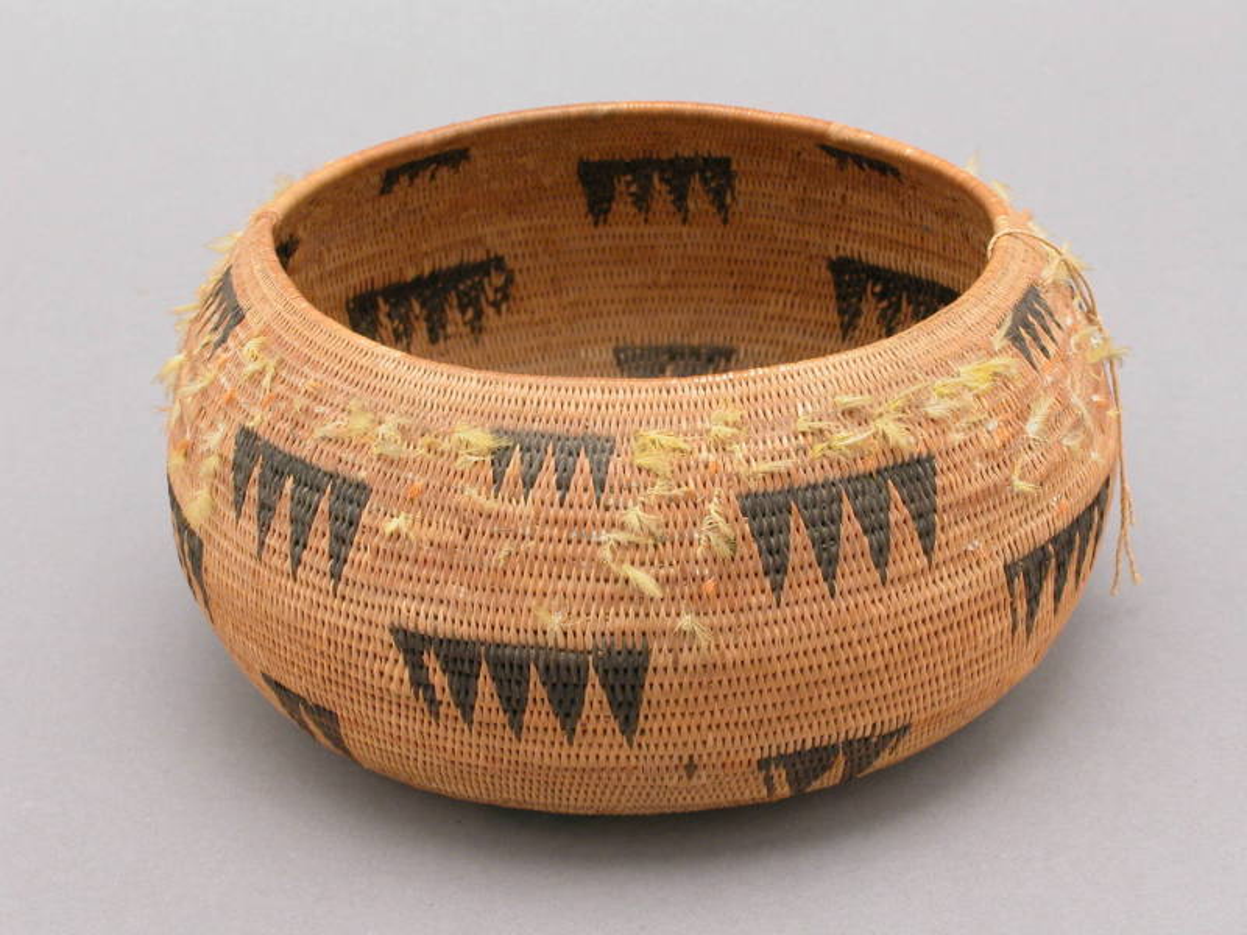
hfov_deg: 23.0
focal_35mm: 85
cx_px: 624
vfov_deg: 17.4
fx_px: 3062
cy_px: 468
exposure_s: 1/3.4
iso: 100
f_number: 7.6
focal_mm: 21.4
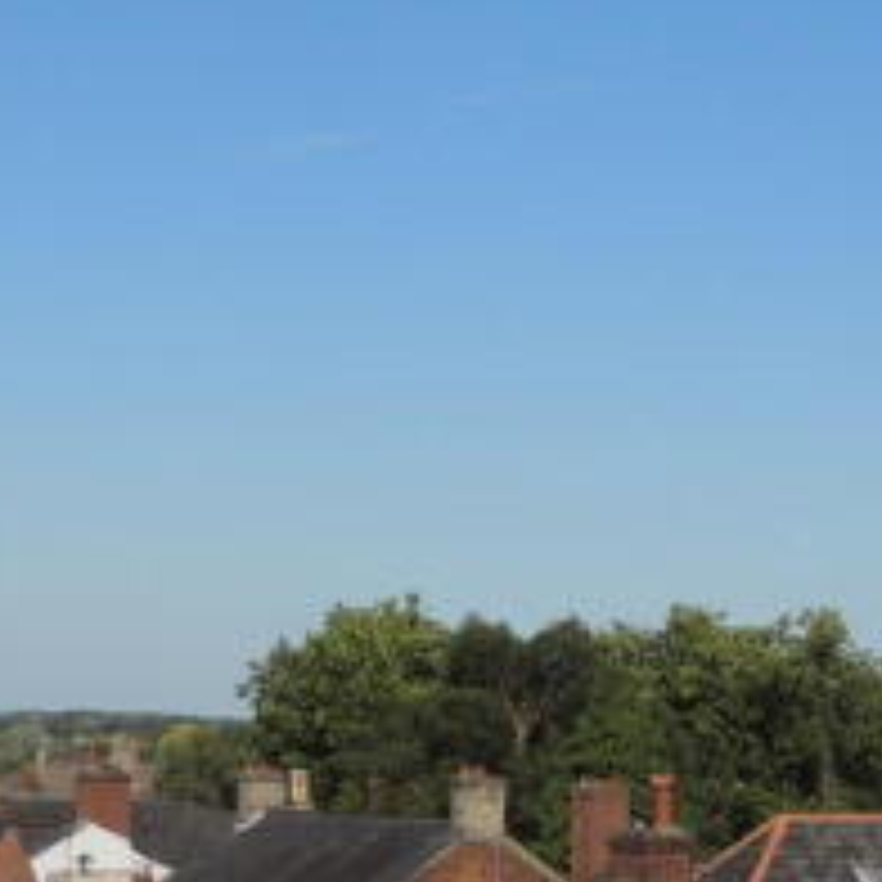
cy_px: 749
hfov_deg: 14.8
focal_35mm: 113
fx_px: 3257
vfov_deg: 15.3
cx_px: -254
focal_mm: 7.6
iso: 100
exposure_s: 1/1600
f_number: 3.4
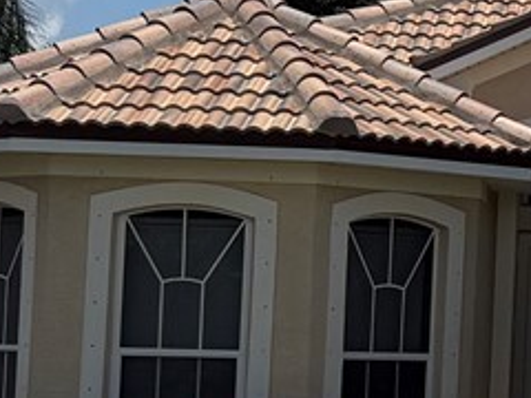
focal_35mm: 160
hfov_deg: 11.8
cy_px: 199
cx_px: 816
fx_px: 2454
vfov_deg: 9.3
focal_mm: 6.76
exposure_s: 1/10309
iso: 80
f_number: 1.78
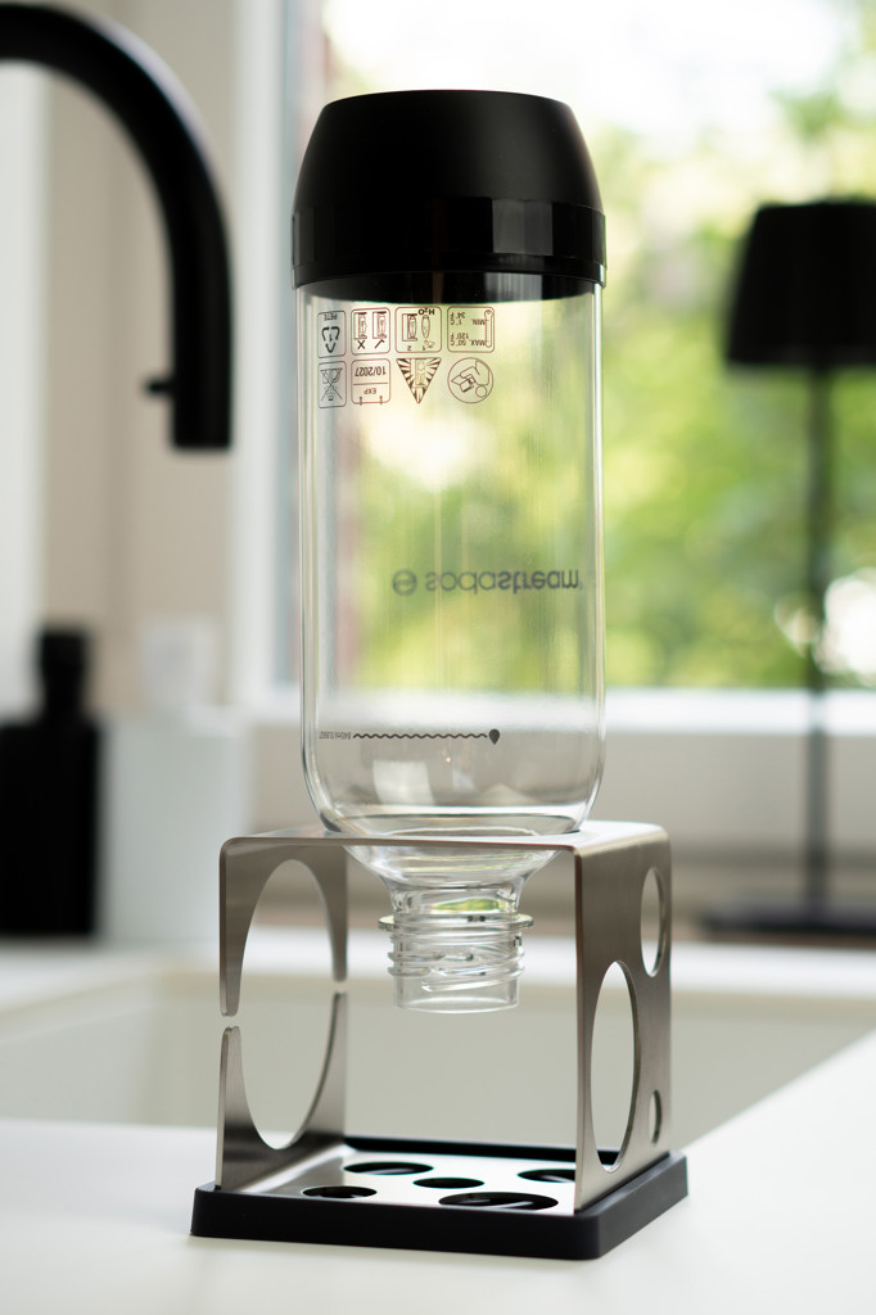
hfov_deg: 18.2
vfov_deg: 27.0
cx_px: 438
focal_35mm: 75
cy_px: 658
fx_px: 2739
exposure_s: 1/125
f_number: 2.5
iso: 100
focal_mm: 50
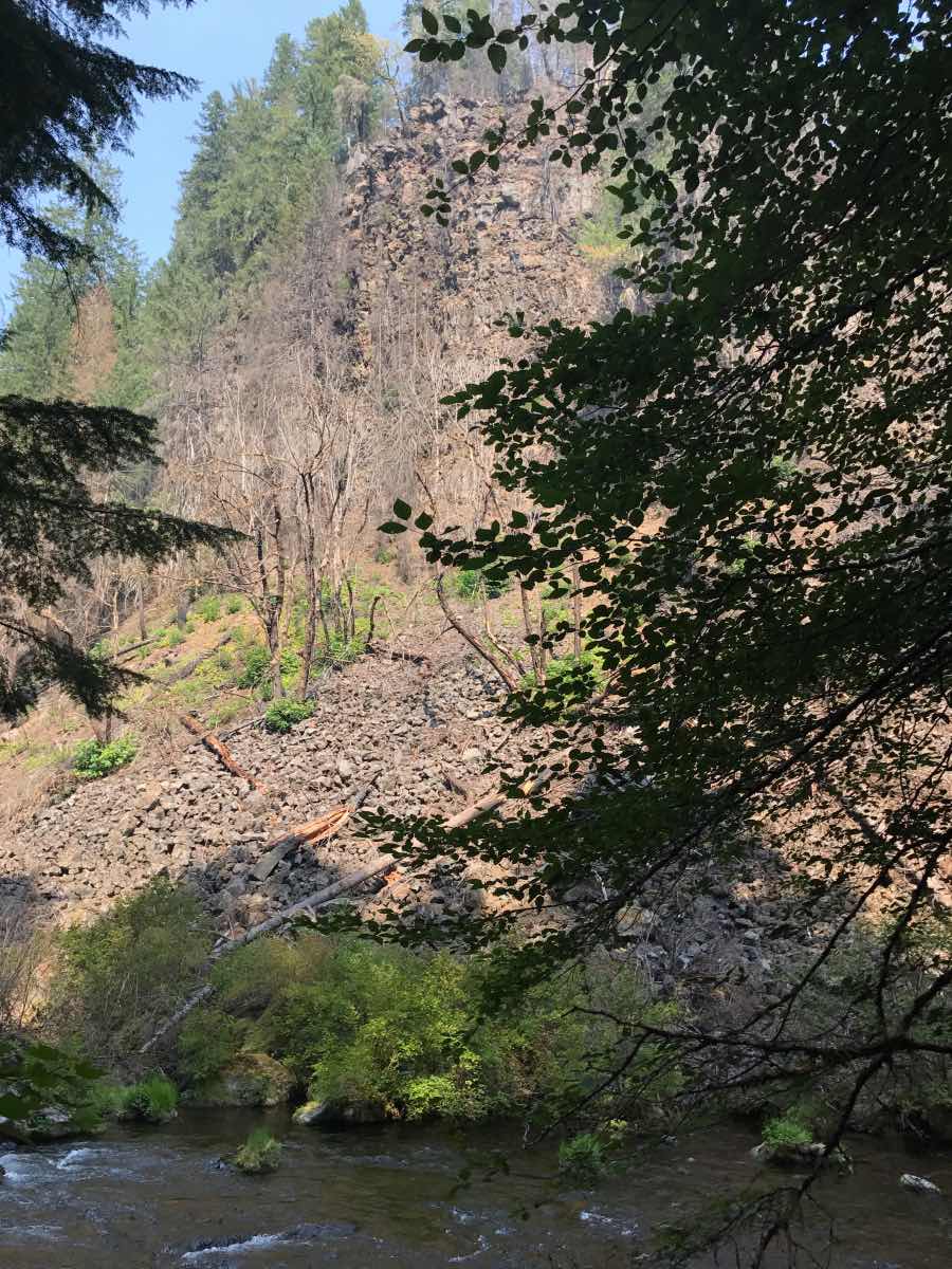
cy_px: 634
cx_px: 476
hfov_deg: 49.7
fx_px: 1027
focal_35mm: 28
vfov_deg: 63.4
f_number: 1.8
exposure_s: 1/634
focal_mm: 3.99
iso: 20
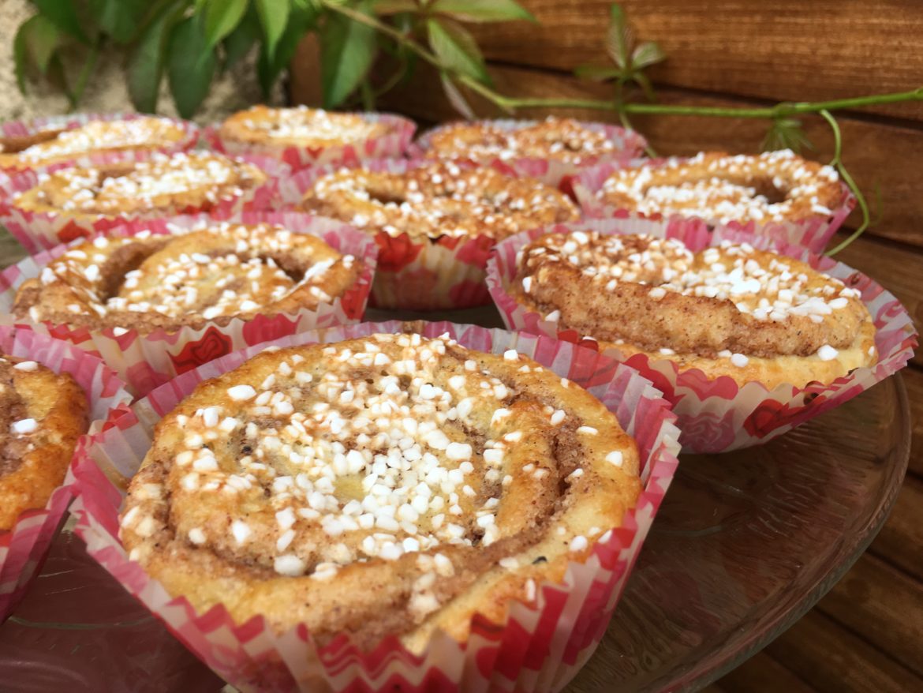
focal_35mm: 29
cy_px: 346
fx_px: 773
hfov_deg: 61.6
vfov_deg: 48.2
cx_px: 462
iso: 25
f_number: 2.2
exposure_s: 1/176
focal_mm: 4.15
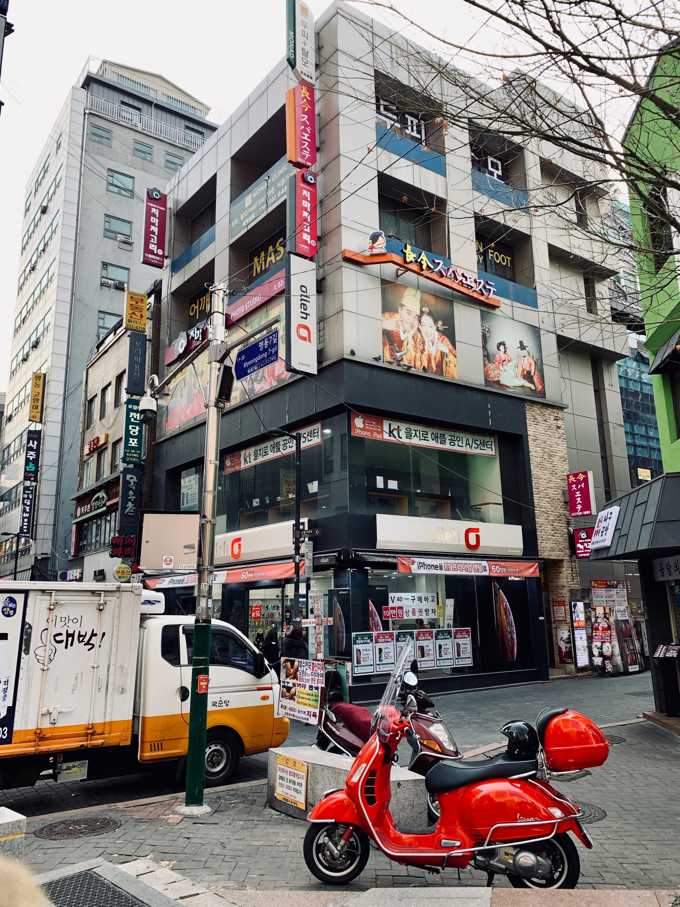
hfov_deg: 53.1
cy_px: 454
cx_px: 340
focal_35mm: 26
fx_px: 681
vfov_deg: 67.3
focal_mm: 4.25
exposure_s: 1/125
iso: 25
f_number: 1.8
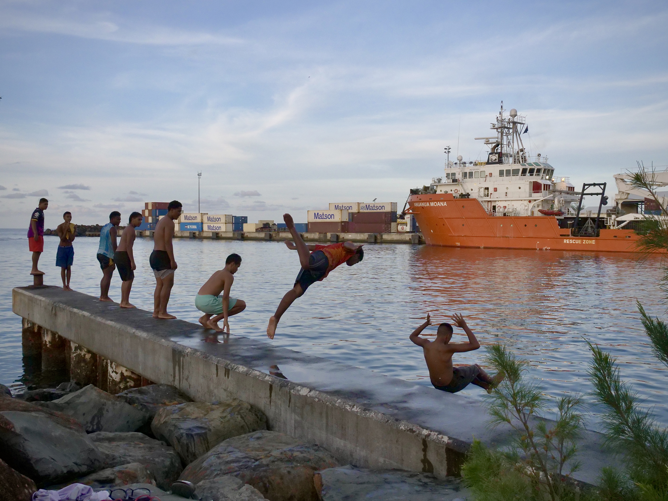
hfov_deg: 54.0
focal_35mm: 34
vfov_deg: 41.8
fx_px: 656
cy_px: 250
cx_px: 334
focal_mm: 17
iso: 1600
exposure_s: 1/1300
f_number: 8
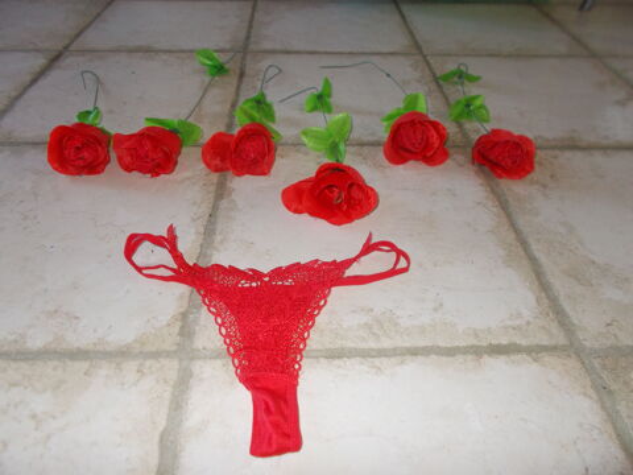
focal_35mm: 26
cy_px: 238
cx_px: 316
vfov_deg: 53.1
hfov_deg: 67.3
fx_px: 475
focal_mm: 4.6
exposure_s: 1/25
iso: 200
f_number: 3.2
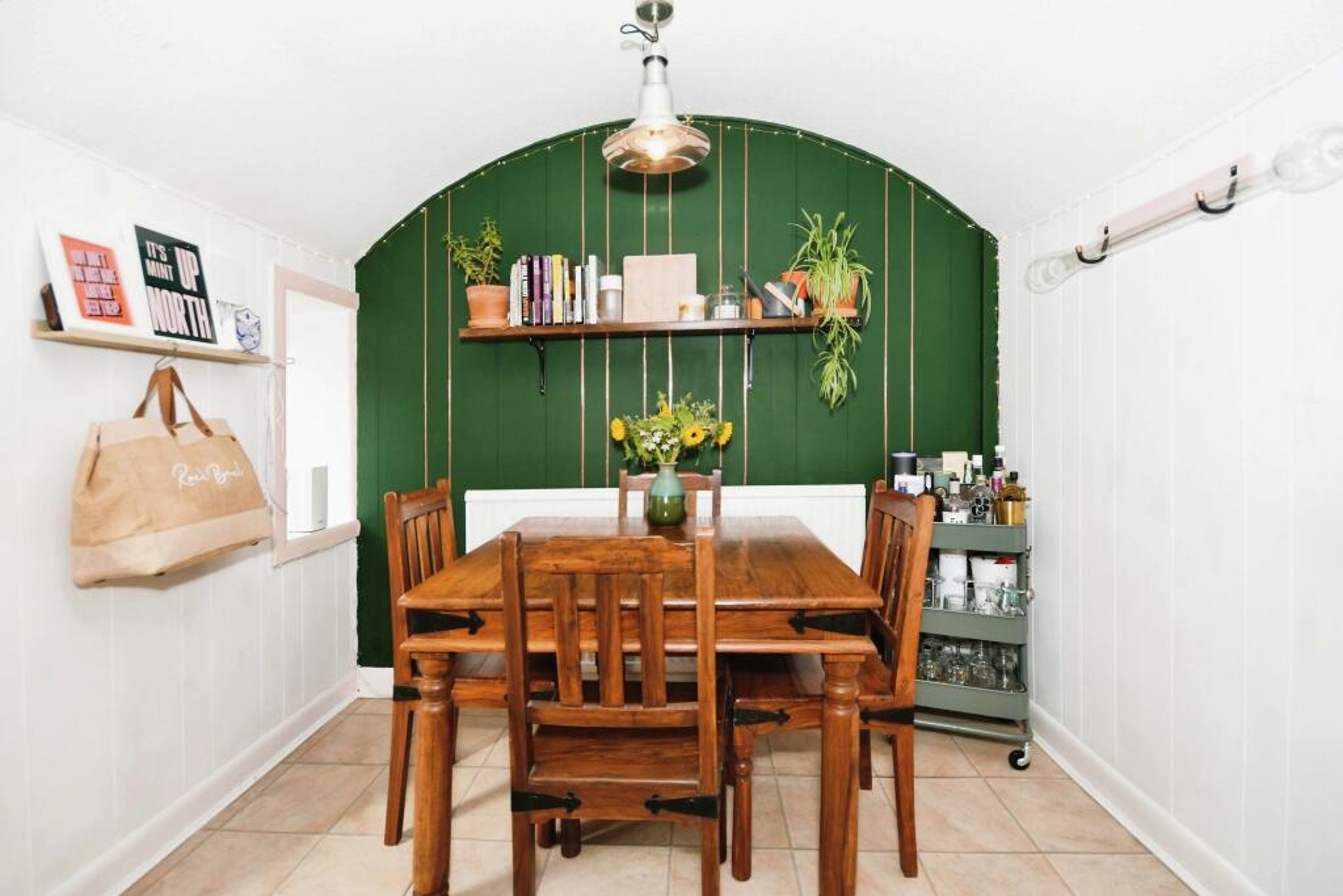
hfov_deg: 100.4
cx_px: 672
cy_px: 448
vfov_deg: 77.3
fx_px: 560
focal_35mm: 15
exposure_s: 1/60
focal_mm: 10
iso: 400
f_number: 8
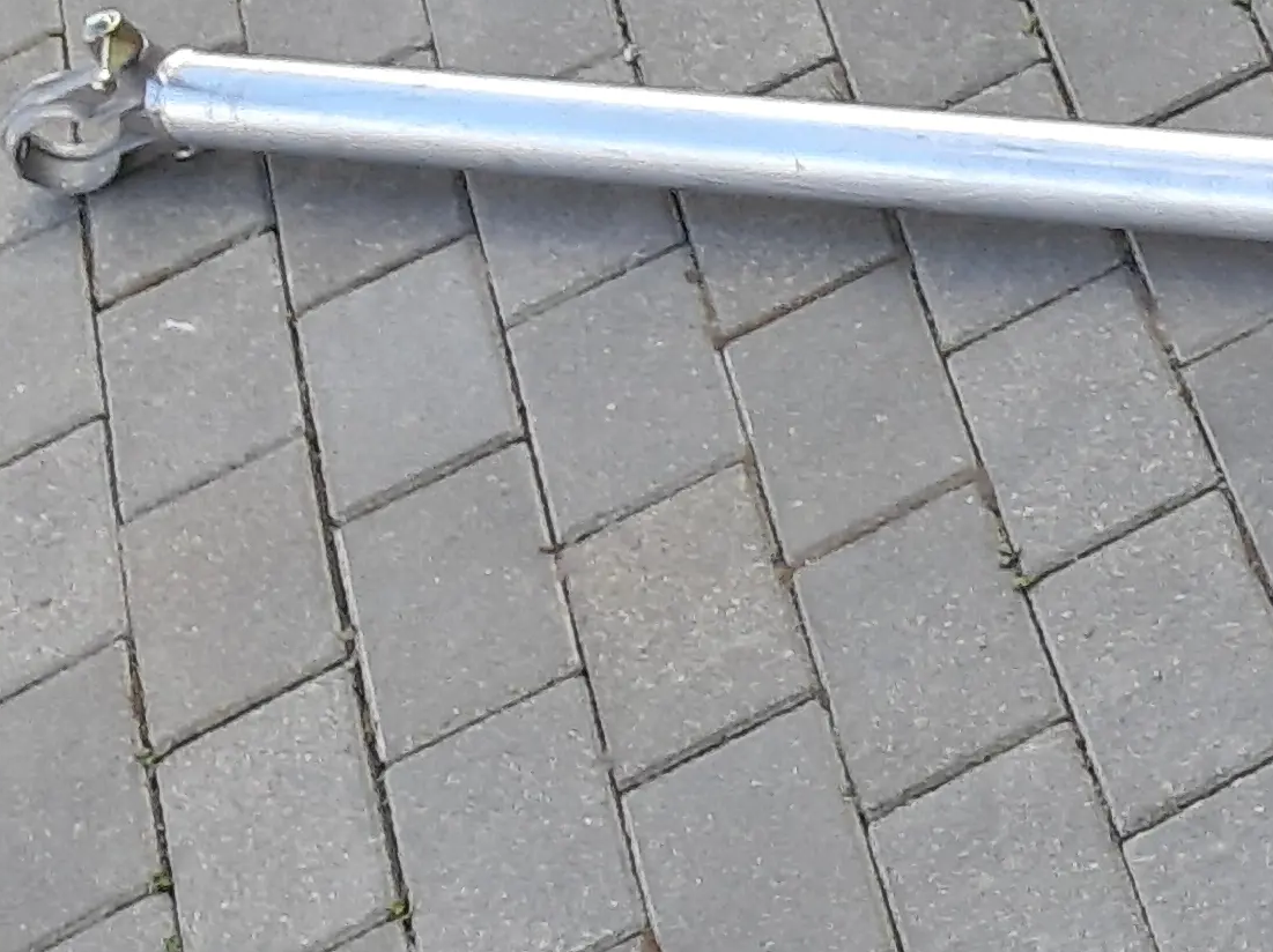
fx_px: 4998
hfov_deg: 11.7
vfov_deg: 10.9
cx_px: 3110
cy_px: 335
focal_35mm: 136
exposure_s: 1/218
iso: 40
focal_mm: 3.92
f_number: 1.7
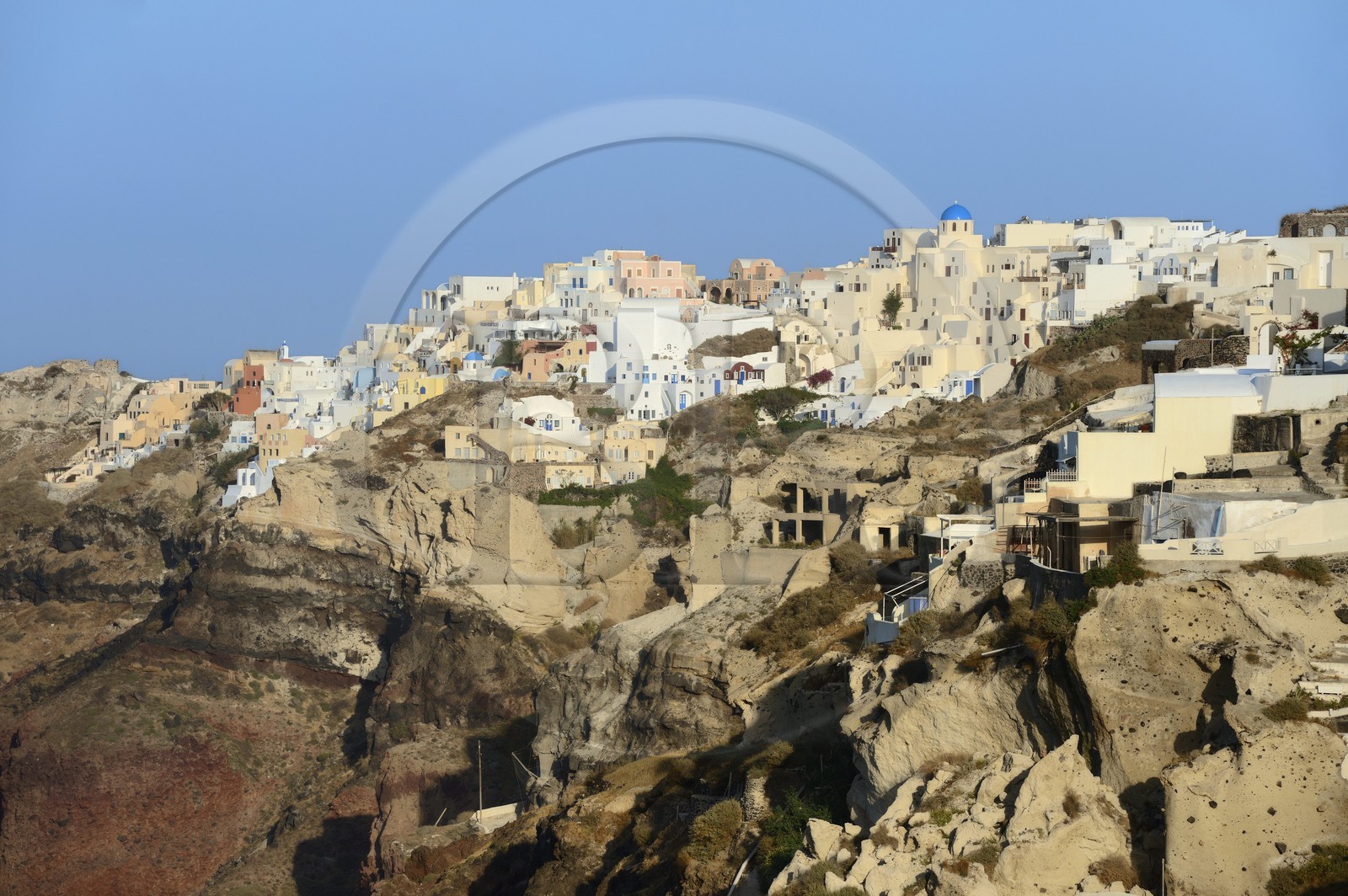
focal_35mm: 200
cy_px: 448
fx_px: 7483
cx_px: 674
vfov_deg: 6.9
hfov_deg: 10.3
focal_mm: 200
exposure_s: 1/320
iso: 200
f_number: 11
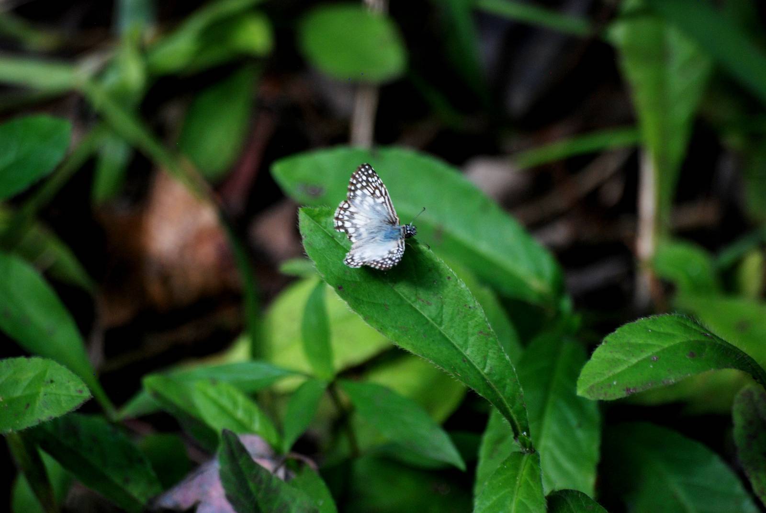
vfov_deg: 3.1
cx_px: 383
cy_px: 256
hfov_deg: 4.6
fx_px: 9586
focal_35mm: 450
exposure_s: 1/160
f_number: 5.6
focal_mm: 300
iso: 400
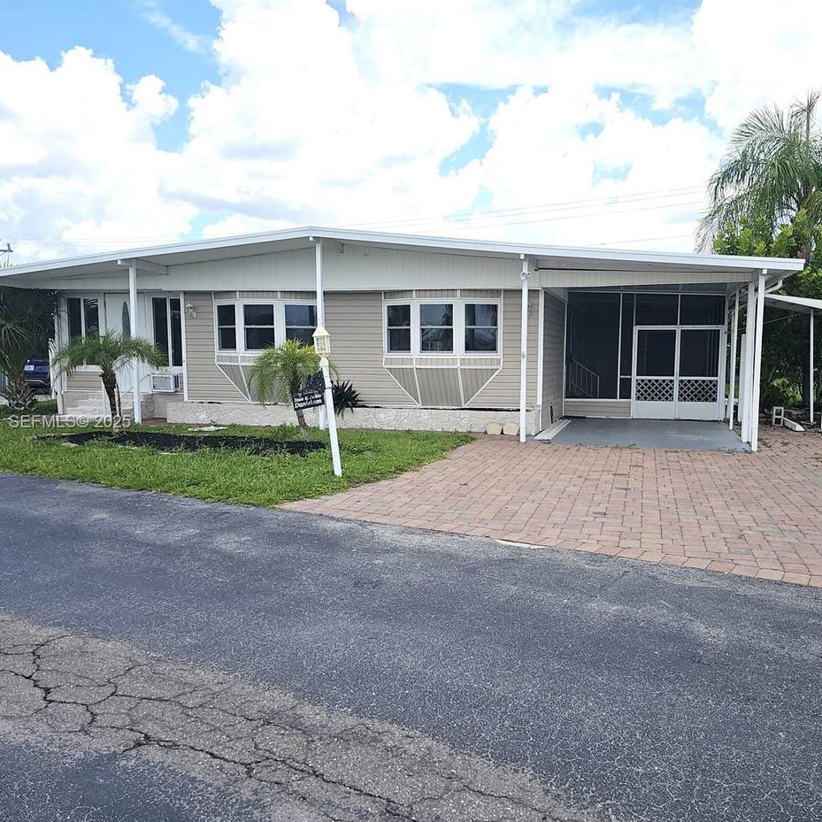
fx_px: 752
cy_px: 423
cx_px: 477
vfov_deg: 57.3
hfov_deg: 57.0
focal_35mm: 28
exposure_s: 1/692
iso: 10
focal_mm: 6.3
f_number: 1.7
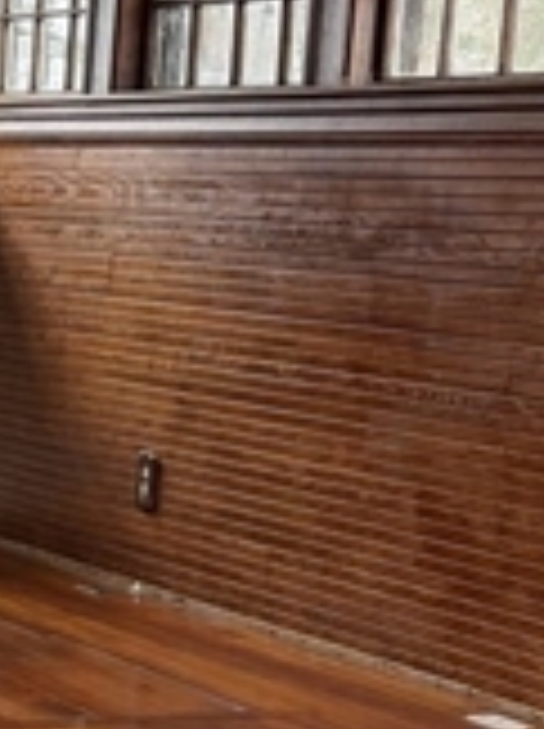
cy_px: 432
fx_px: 2395
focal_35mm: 114
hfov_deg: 12.9
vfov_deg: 17.3
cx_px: 99
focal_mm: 6.76
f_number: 1.78
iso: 200
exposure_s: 1/179
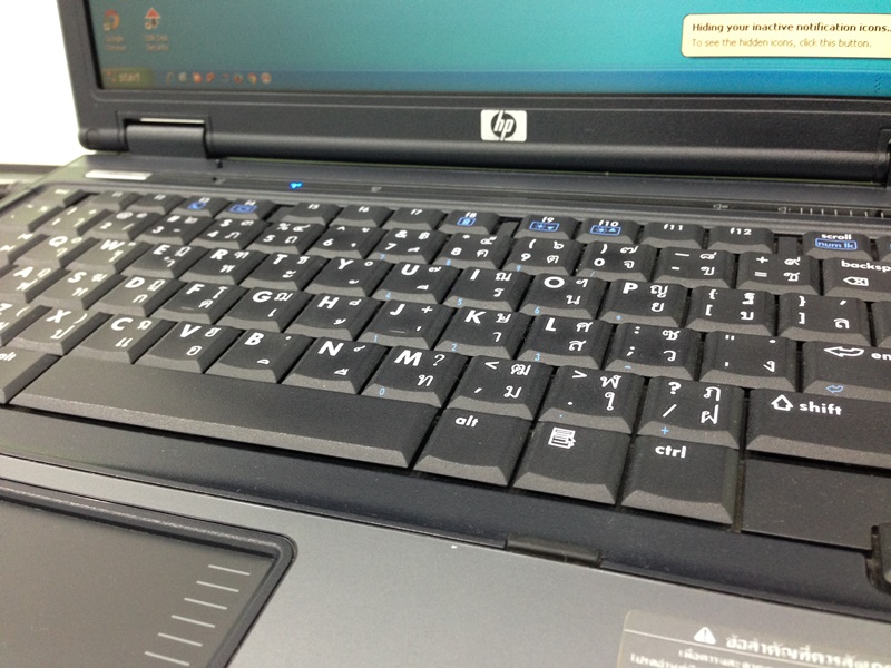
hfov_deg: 55.4
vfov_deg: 42.9
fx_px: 849
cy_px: 334
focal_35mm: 33
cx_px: 446
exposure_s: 1/20
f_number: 2.4
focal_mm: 4.12
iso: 160
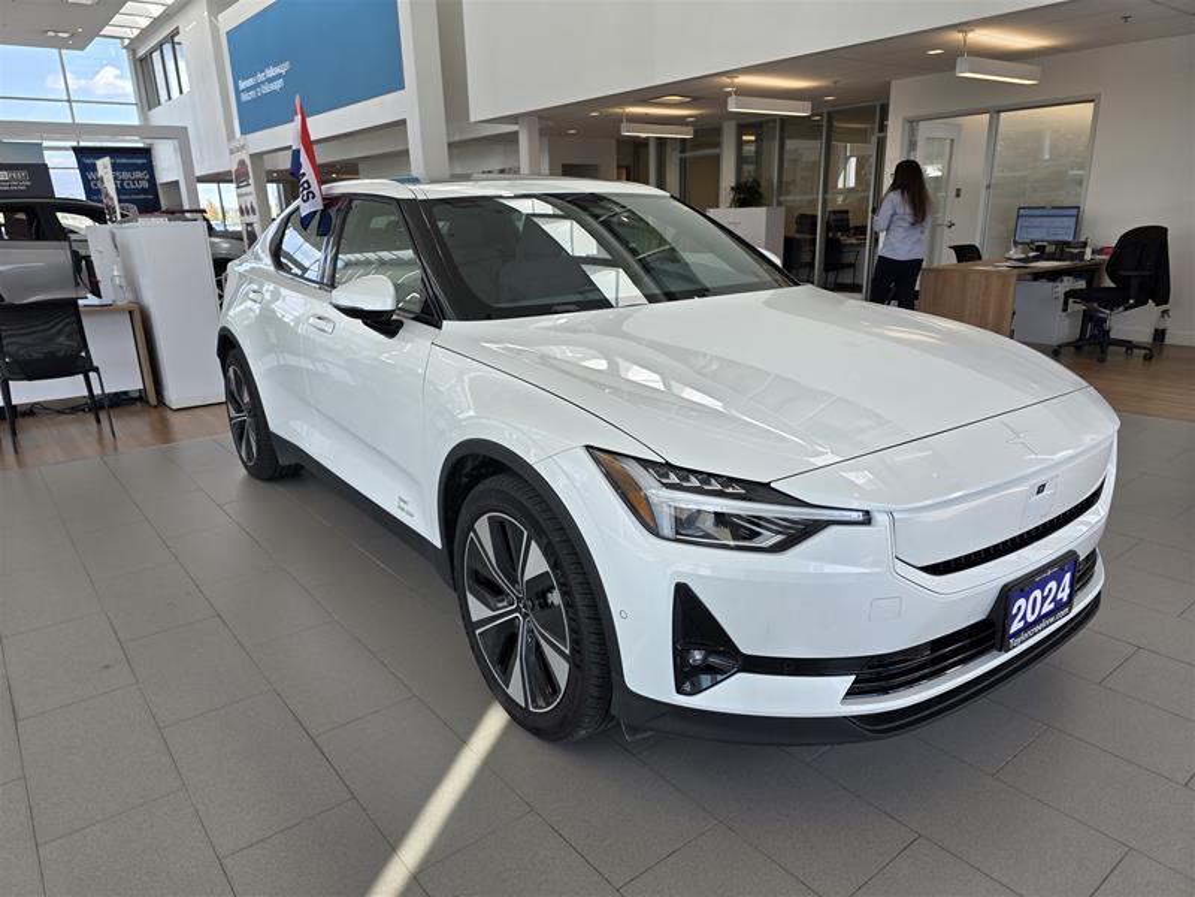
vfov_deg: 58.9
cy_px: 448
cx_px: 598
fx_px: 794
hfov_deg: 73.9
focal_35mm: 23
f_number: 1.7
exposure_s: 1/359
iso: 40
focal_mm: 6.3
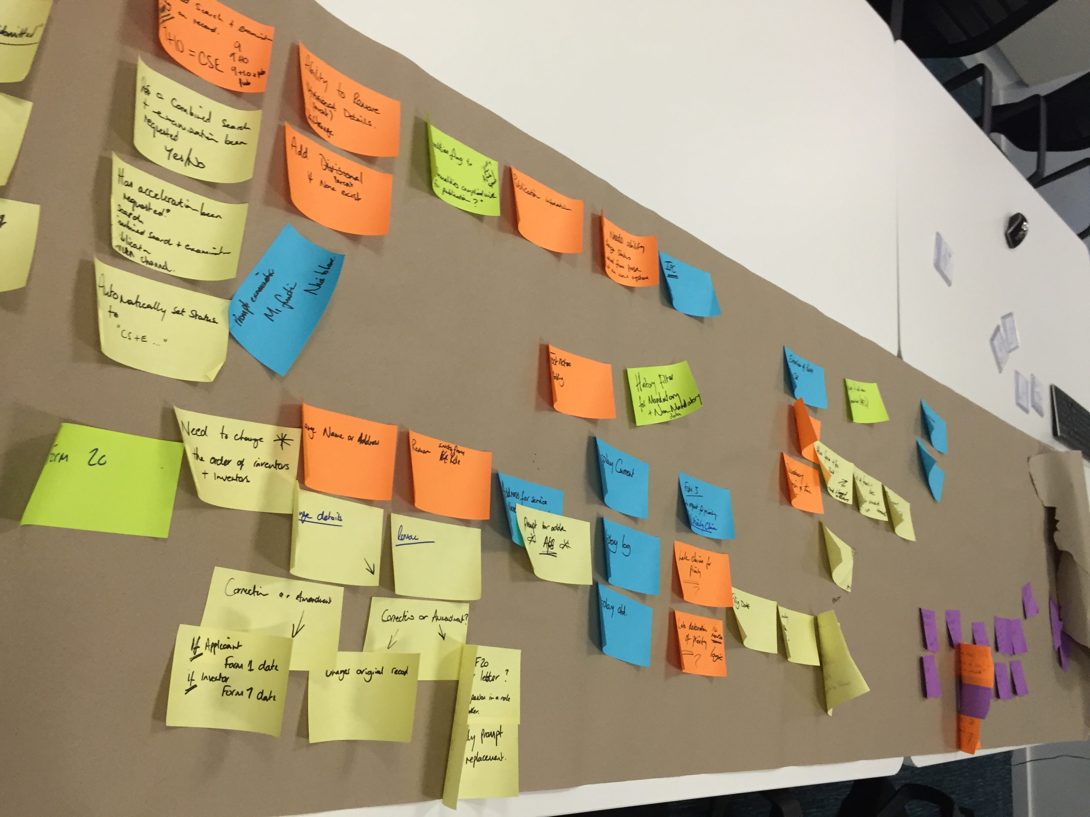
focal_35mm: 29
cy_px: 408
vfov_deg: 48.2
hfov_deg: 61.7
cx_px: 545
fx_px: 913
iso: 160
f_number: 2.2
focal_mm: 4.15
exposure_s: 1/33
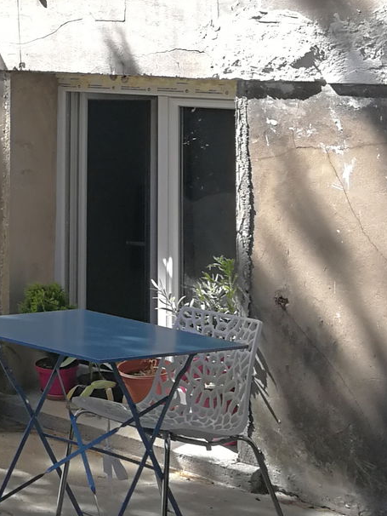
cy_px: -40
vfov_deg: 19.8
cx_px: -256
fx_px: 1415
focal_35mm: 95
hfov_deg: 14.2
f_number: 2.2
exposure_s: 1/380
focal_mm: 3.95
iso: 50
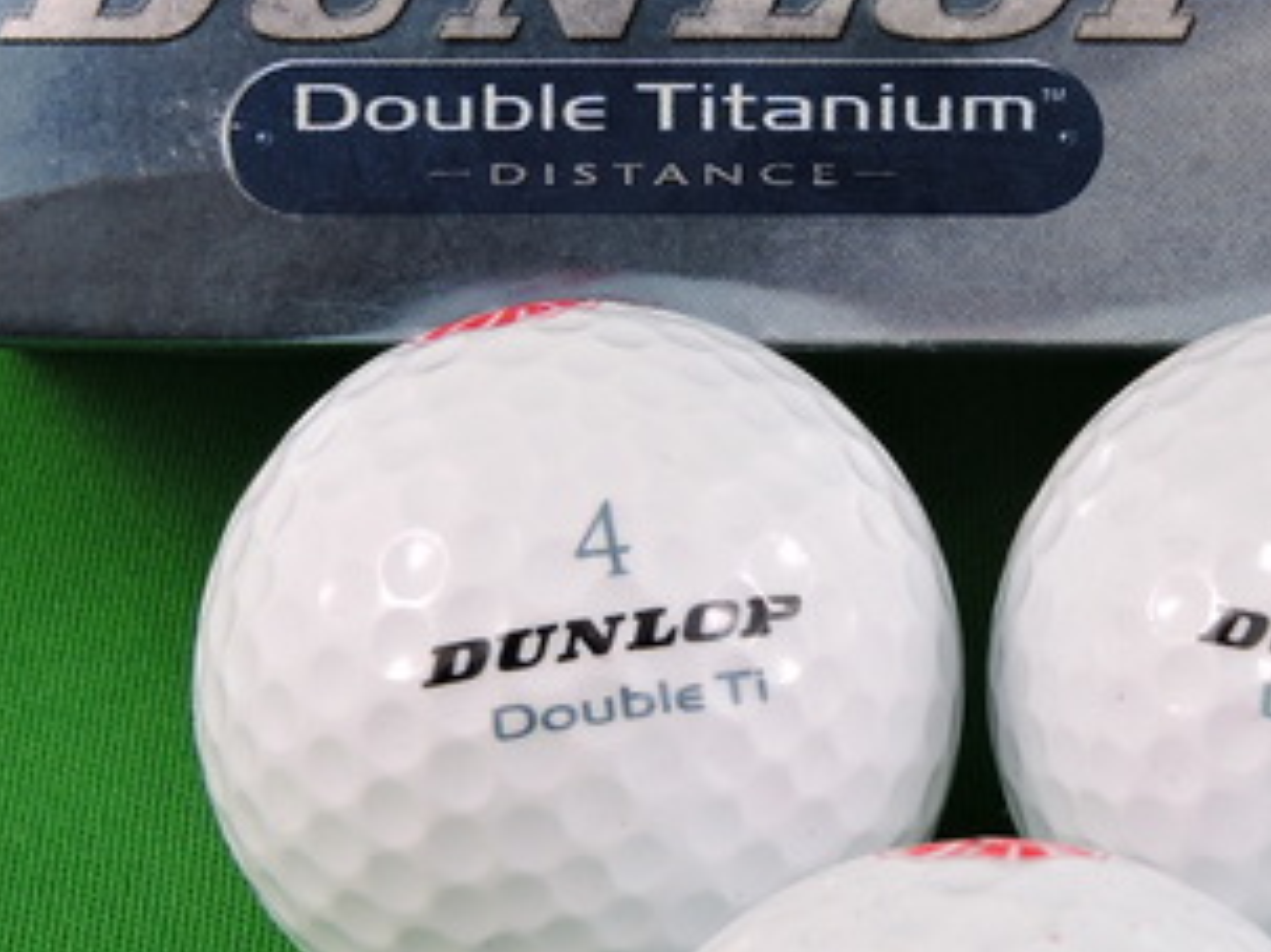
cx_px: 967
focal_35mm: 102
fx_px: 3744
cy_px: 528
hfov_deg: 19.1
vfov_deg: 14.5
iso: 100
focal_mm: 7.2
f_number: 3.8
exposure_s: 1/40
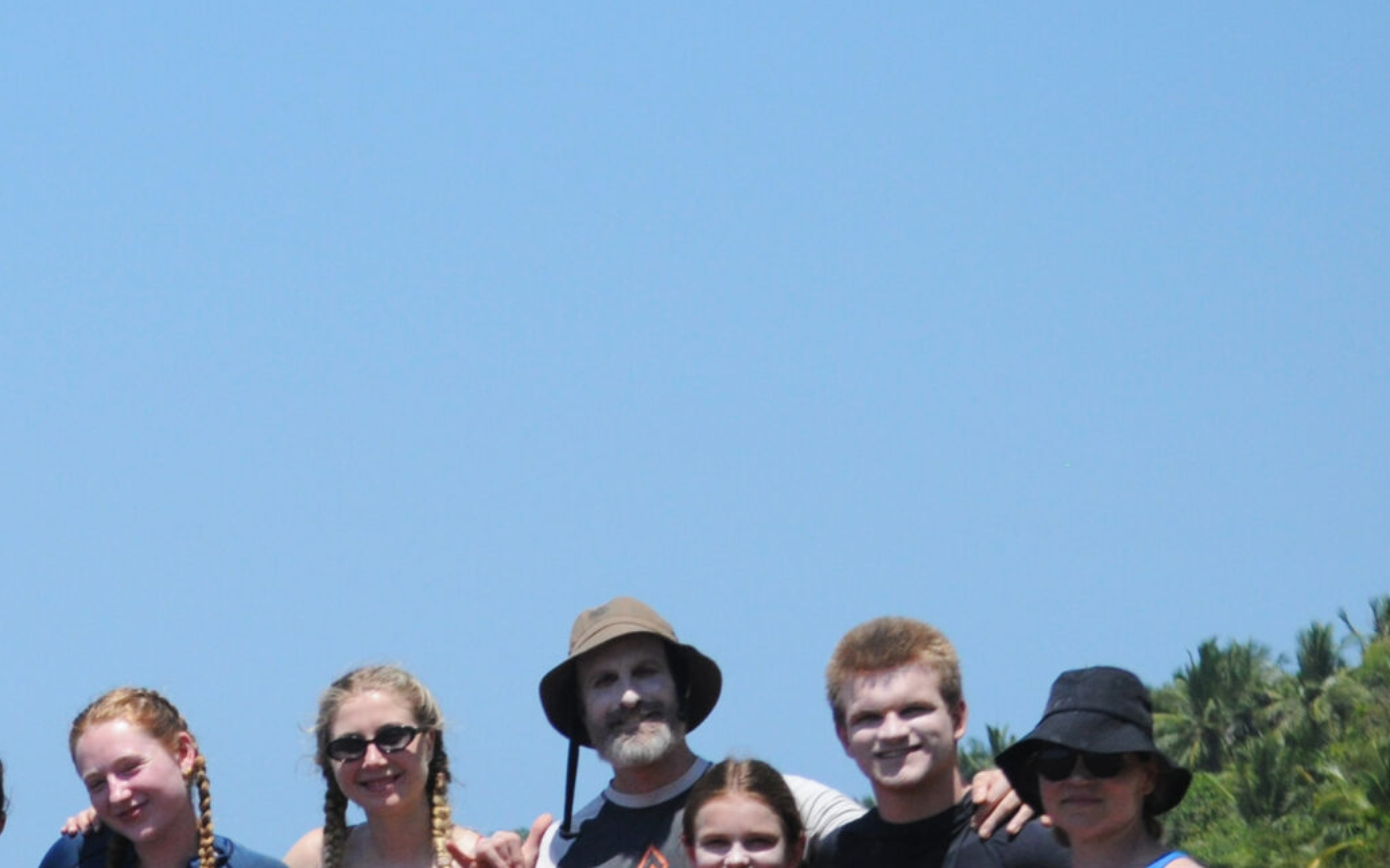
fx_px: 9329
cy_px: 1064
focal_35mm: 246
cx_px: -180
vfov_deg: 5.3
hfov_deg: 8.4
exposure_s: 1/4000
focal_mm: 65
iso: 800
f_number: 6.3
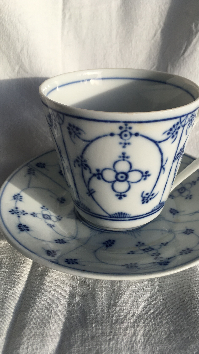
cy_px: 176
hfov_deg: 36.5
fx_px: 300
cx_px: 123
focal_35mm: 32
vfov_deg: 61.0
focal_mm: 4.15
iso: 25
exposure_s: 1/481
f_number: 2.2
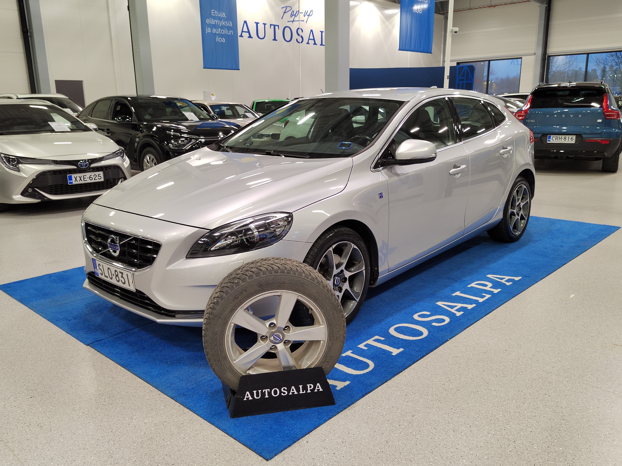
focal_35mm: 29
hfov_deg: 61.7
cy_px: 233
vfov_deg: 48.2
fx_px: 521
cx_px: 311
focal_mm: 5.52
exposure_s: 1/100
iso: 772
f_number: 1.9
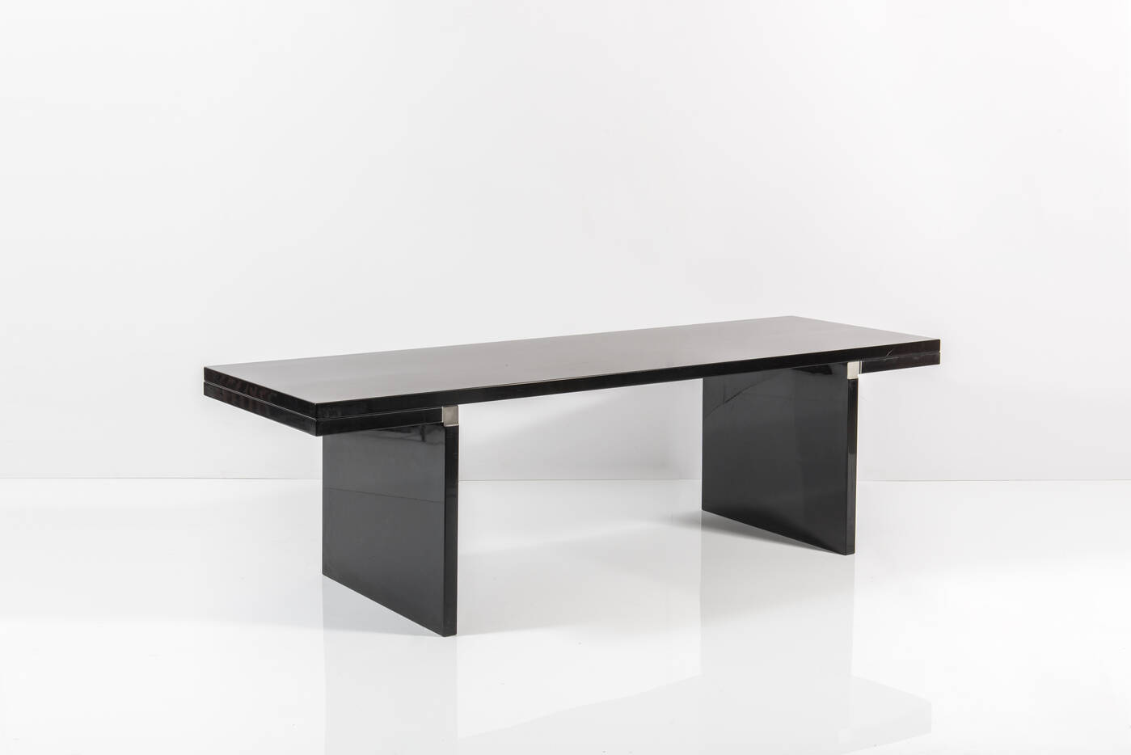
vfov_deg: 27.0
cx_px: 566
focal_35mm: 50
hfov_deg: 39.6
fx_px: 1571
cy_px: 378
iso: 100
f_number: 14
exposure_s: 1/200
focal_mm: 50
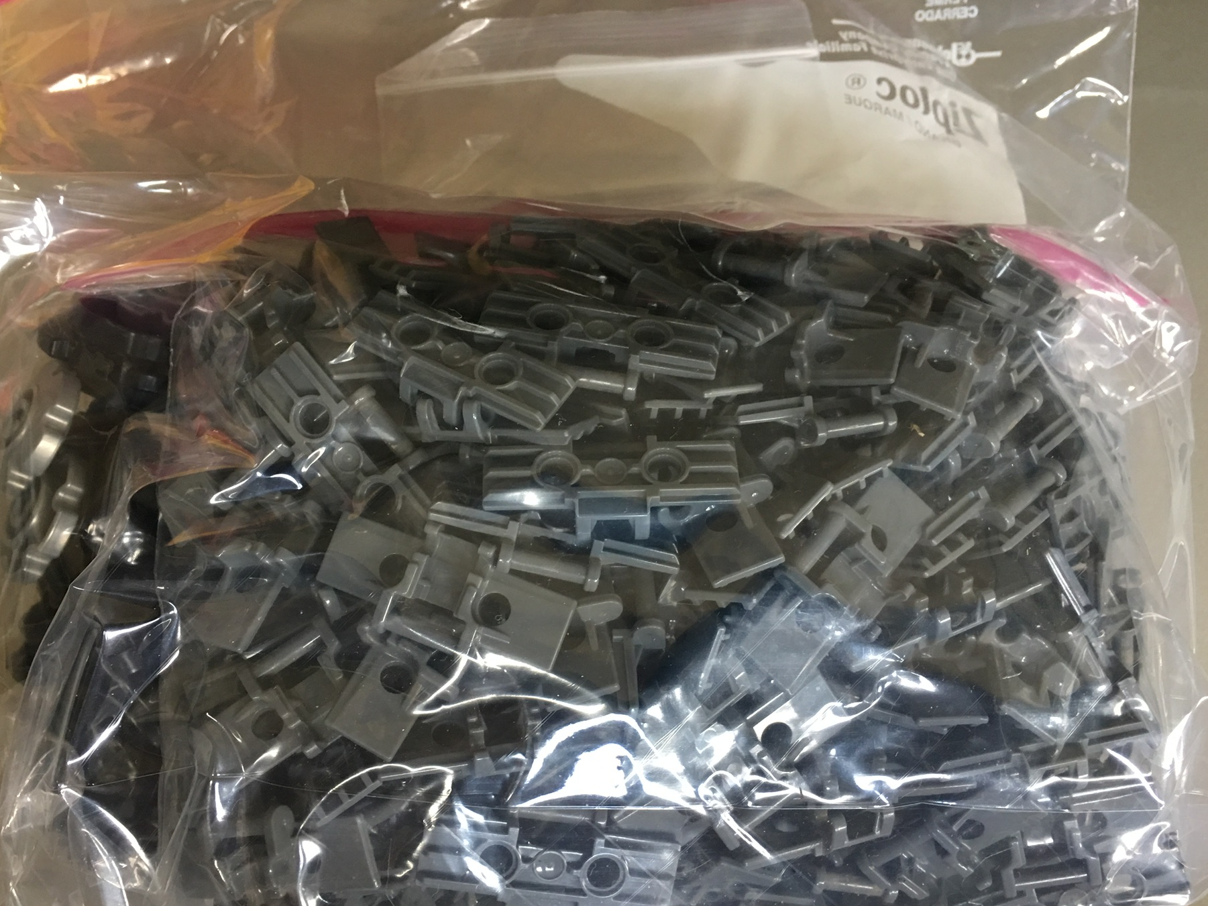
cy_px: 483
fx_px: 1152
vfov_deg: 42.9
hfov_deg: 55.3
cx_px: 579
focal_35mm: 33
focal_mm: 4.15
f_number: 2.2
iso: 64
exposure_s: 1/15
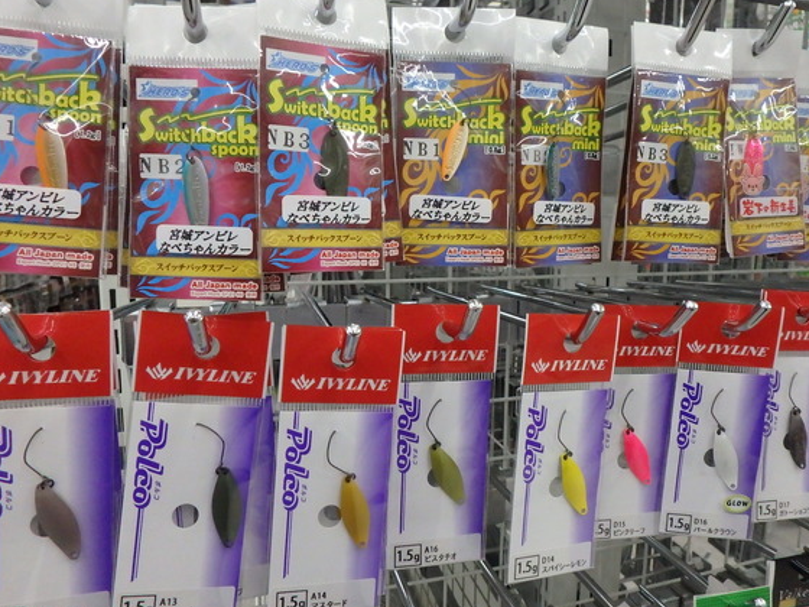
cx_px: 428
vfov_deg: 56.8
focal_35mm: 24
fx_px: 561
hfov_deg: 71.5
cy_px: 282
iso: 800
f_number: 3.5
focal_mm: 3.7
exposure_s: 1/200
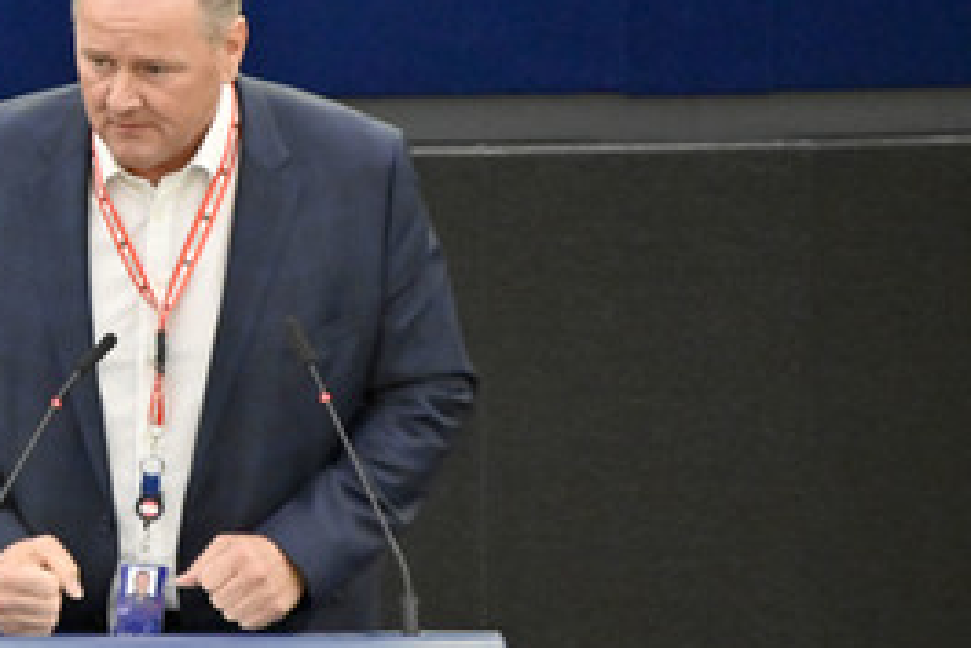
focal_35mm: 712
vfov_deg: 1.9
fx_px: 19214
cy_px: 395
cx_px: 154
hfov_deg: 2.9
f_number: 6.3
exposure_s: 1/400
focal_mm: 420
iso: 6400
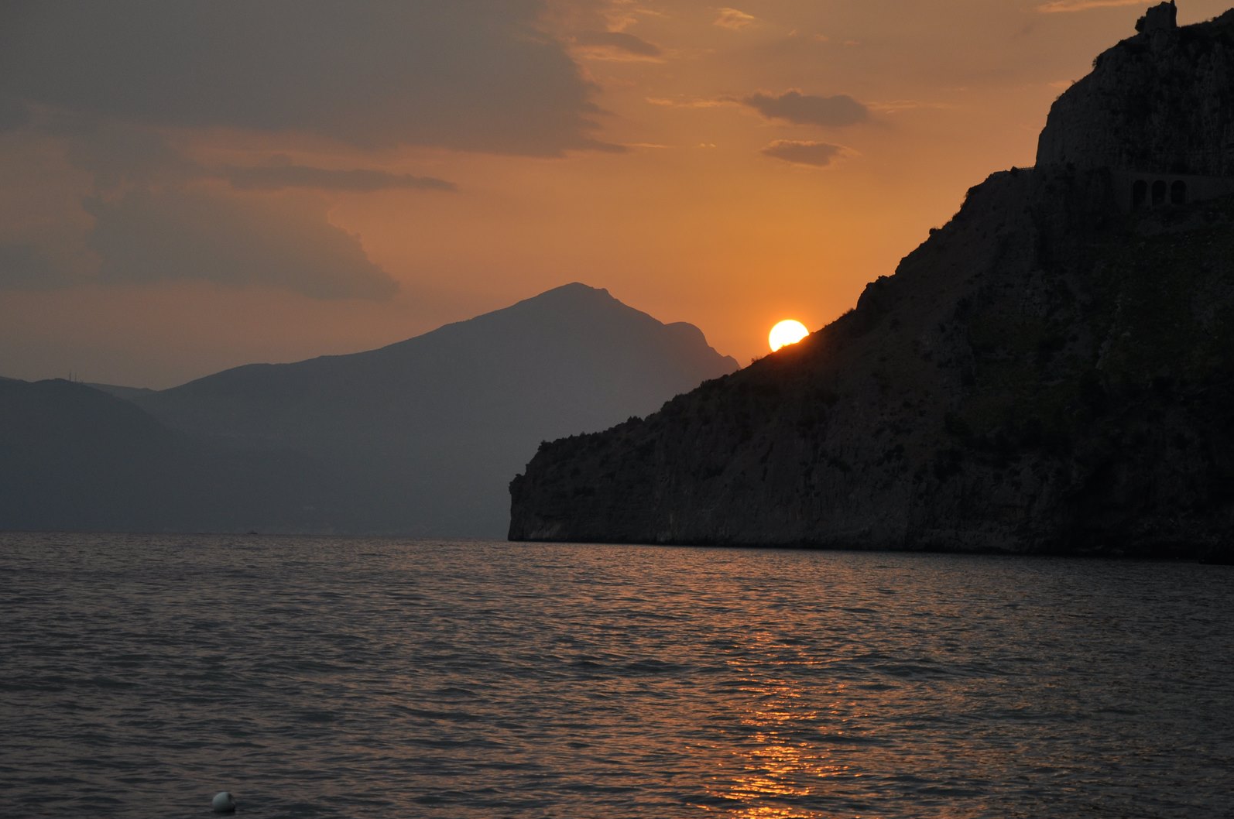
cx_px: 636
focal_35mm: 128
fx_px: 4366
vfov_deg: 10.7
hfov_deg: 16.1
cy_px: 415
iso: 200
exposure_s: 1/640
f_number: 6.3
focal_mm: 75
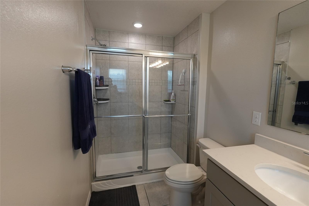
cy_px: 103
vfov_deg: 73.8
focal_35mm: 16
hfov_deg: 96.7
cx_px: 154
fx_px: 137
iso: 640
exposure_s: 1/160
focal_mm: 11
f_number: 4
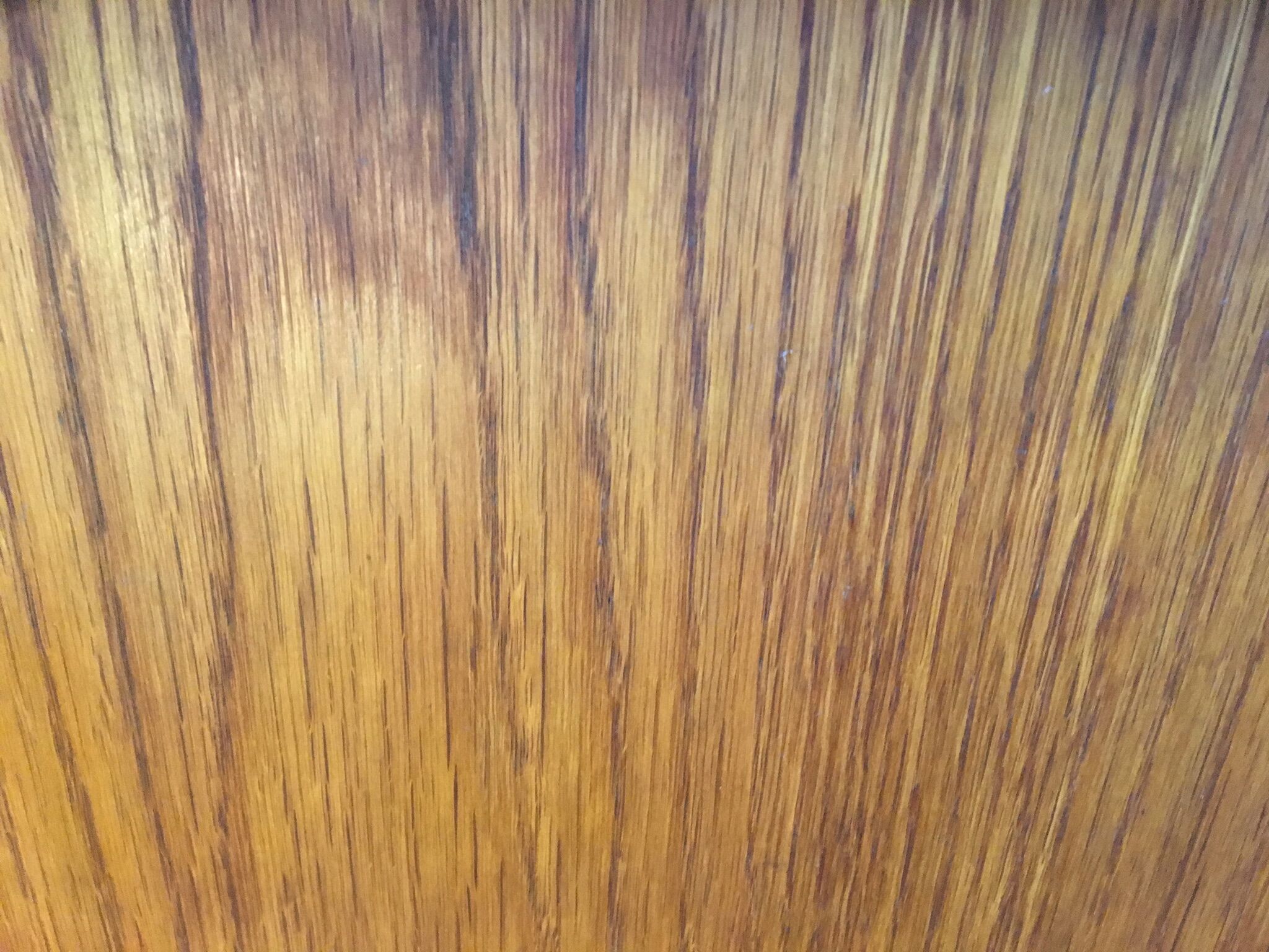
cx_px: 634
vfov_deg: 48.2
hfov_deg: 61.7
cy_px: 476
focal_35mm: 29
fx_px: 1063
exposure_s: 1/25
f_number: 2.2
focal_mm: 4.15
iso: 200
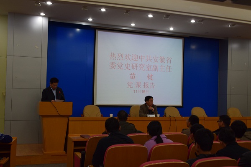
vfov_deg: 30.8
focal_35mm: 44
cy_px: 84
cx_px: 126
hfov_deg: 45.0
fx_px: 303
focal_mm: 29
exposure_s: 1/15
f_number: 6.3
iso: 450
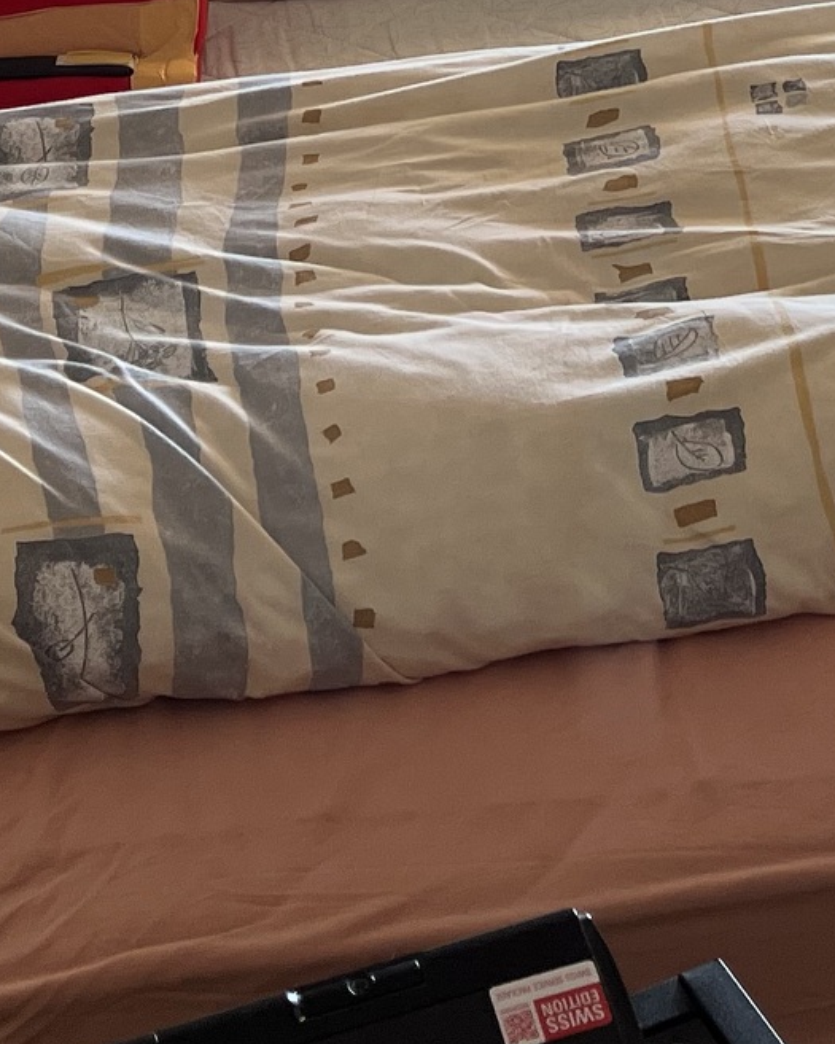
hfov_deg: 15.3
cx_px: 802
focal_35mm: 99
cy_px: -417
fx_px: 3057
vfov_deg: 17.8
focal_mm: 5.1
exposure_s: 1/121
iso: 80
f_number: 1.6
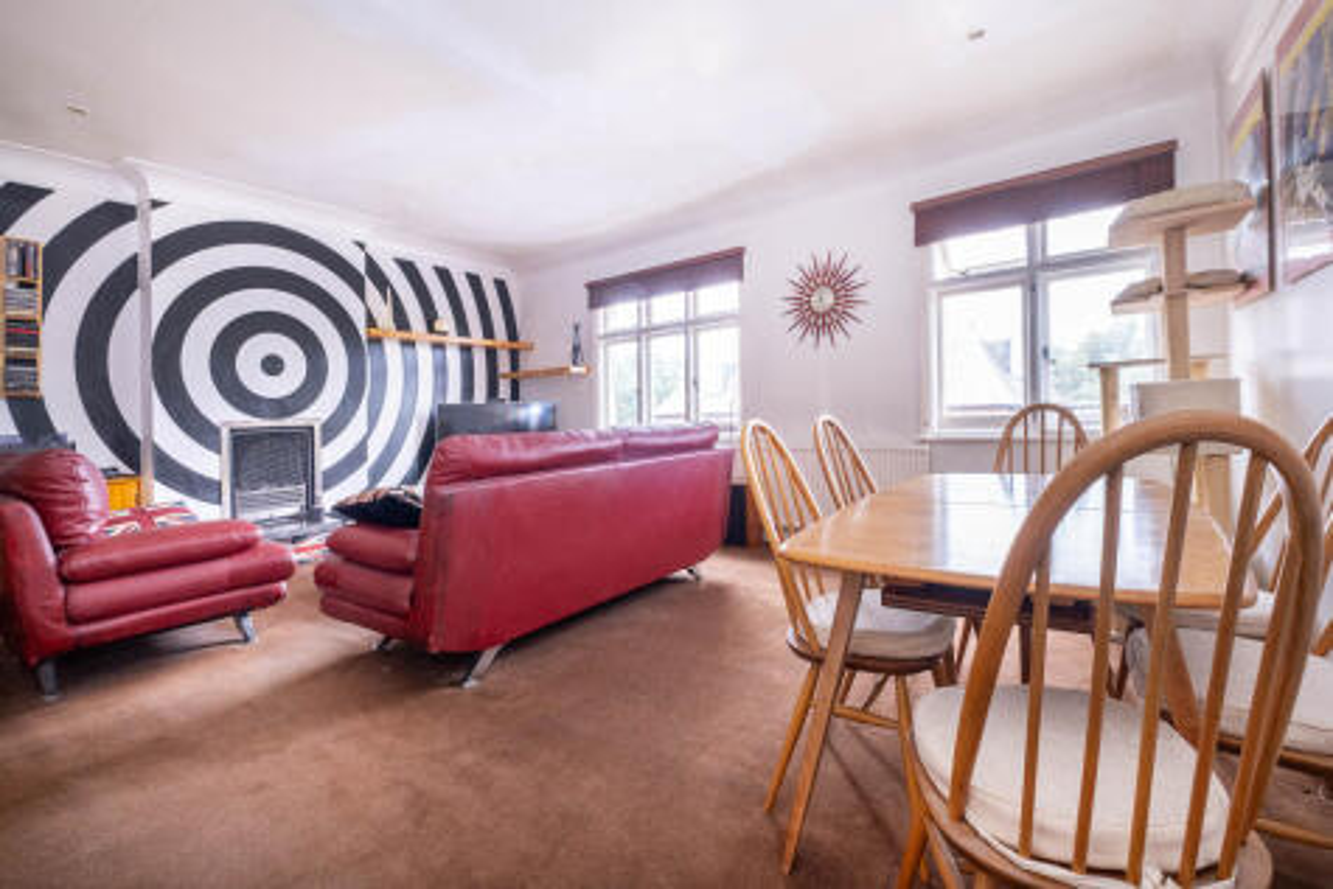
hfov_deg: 100.4
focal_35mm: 15
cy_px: 444
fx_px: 556
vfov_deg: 77.4
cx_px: 666
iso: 500
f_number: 6.4
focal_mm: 10
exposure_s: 1/15
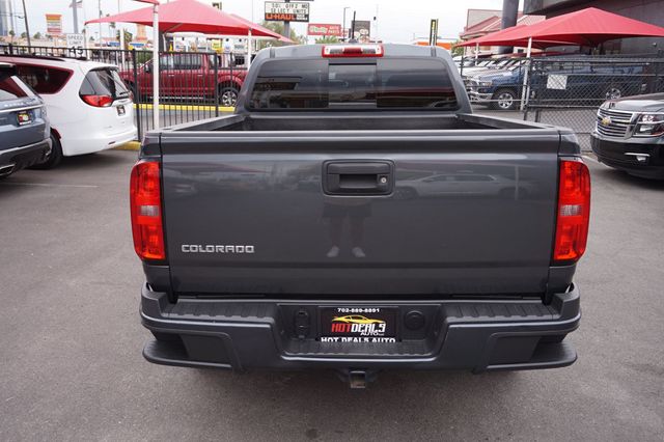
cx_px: 332
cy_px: 221
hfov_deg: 59.5
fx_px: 581
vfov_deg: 41.7
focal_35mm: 32
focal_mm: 21
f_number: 6.3
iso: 100
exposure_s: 1/80
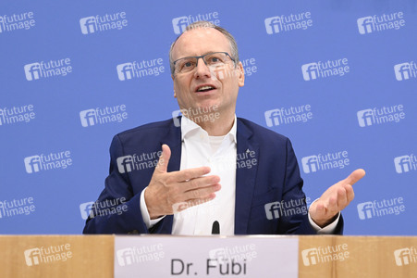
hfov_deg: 26.0
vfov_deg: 17.5
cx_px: 208
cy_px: 139
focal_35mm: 78
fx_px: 903
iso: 4000
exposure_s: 1/500
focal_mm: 78
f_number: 6.3
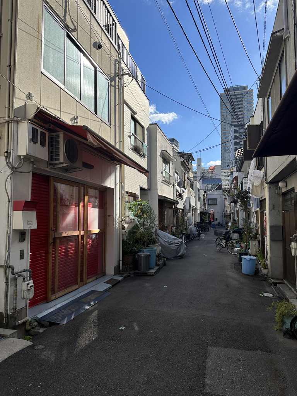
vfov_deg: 71.6
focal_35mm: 24
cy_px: 198
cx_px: 148
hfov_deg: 56.8
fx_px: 275
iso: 80
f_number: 1.78
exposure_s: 1/4545
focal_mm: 6.86
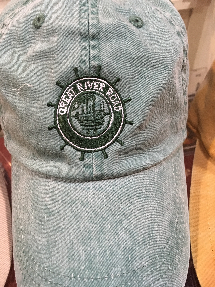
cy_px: 144
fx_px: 240
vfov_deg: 61.7
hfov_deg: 48.2
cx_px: 108
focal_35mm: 29
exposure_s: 1/30
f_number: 2.2
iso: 200
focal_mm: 4.15
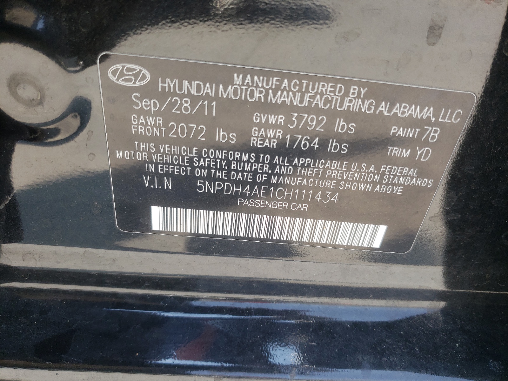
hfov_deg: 67.3
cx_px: 254
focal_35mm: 26
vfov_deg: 53.1
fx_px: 382
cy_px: 190
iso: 50
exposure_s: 1/250
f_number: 1.5
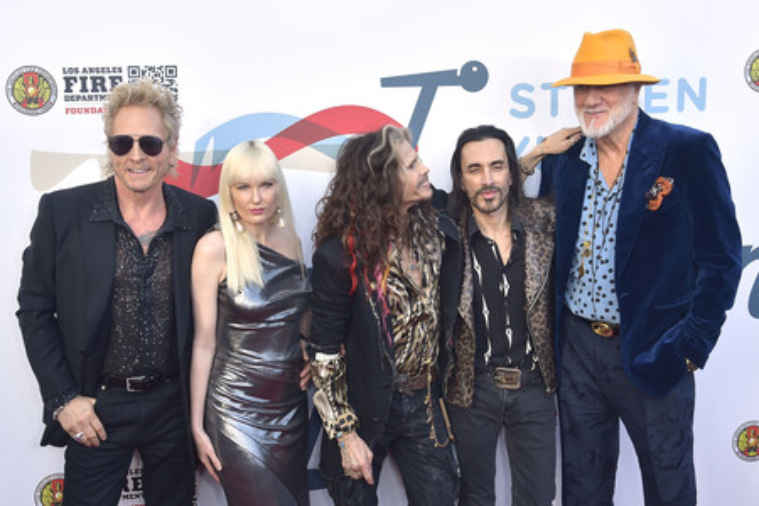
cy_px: 253
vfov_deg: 33.4
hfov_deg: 48.5
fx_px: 843
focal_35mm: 40
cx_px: 380
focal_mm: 40
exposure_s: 1/250
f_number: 6.3
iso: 400
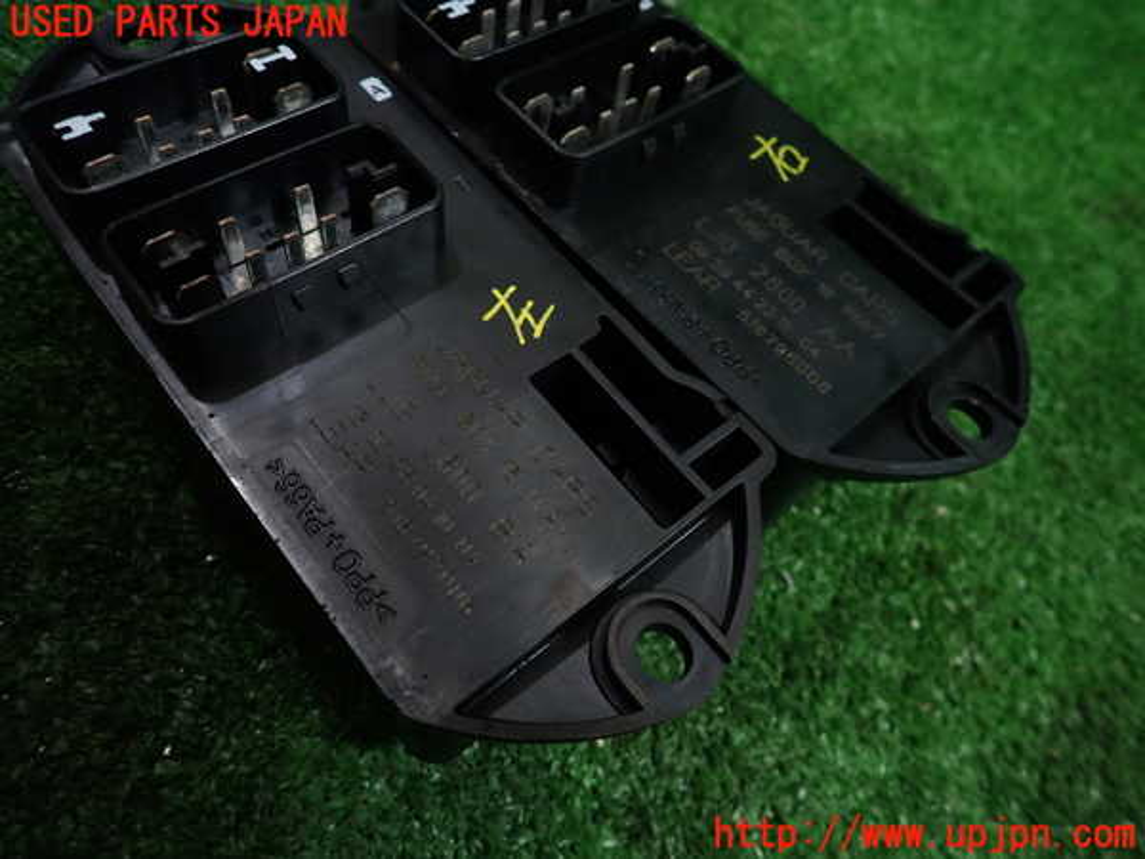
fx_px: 827
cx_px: 572
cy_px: 430
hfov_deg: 69.4
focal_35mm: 25
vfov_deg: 54.9
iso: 200
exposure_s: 1/50
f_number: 2
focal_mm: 4.5
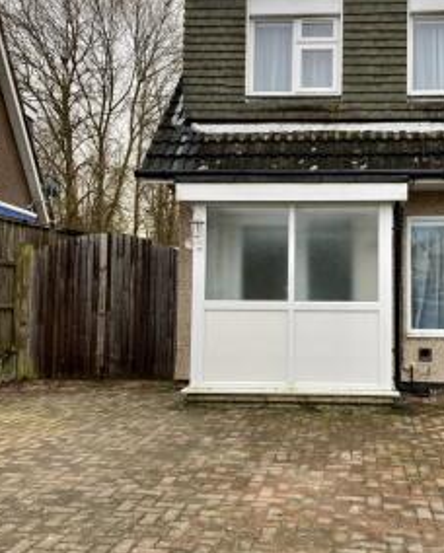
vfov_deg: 46.8
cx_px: 306
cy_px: 268
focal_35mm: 39
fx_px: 639
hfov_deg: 37.8
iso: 40
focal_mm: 4.25
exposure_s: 1/122
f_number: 1.8
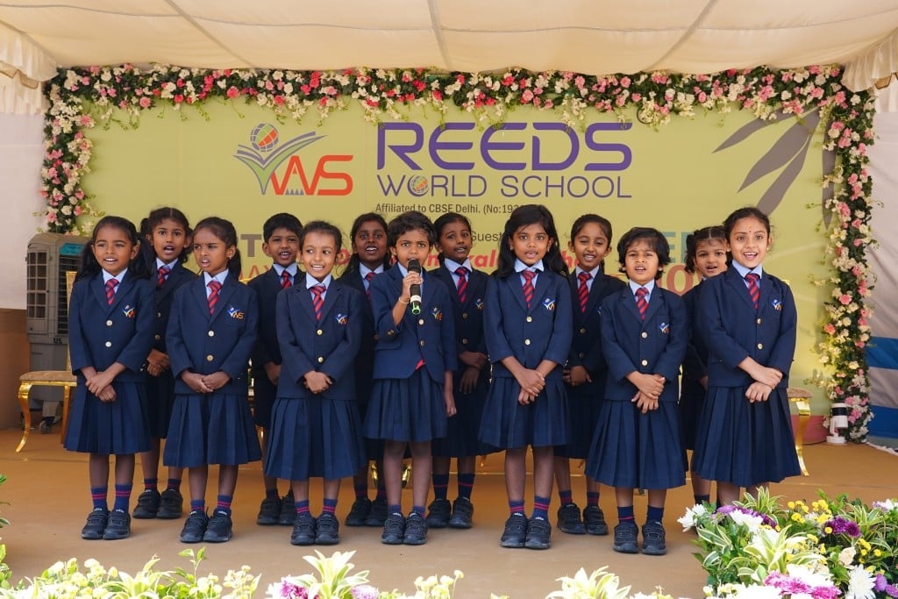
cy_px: 300
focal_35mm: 34
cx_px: 449
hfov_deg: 55.8
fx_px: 848
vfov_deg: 38.9
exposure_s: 1/250
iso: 500
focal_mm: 34
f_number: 6.3
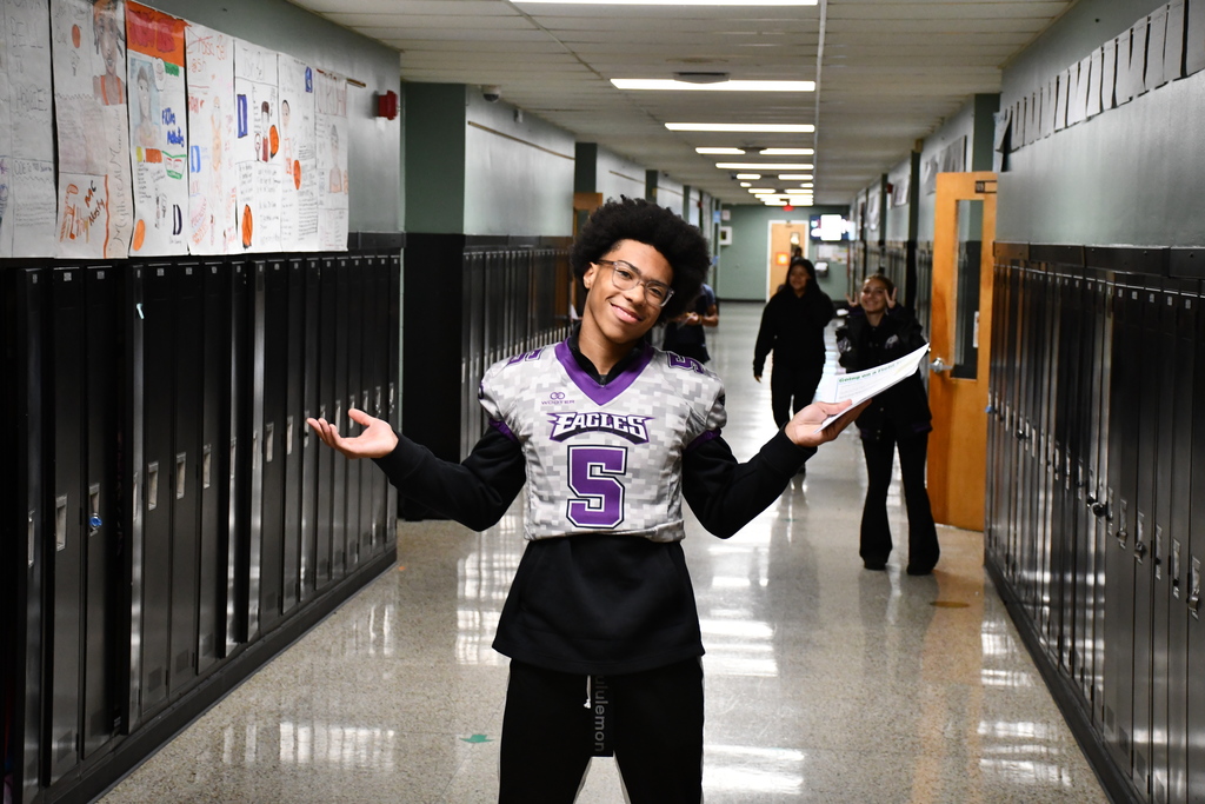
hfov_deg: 31.9
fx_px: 2109
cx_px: 602
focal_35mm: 63
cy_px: 402
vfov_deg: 21.6
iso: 2800
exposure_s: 1/125
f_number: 4.5
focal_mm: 42
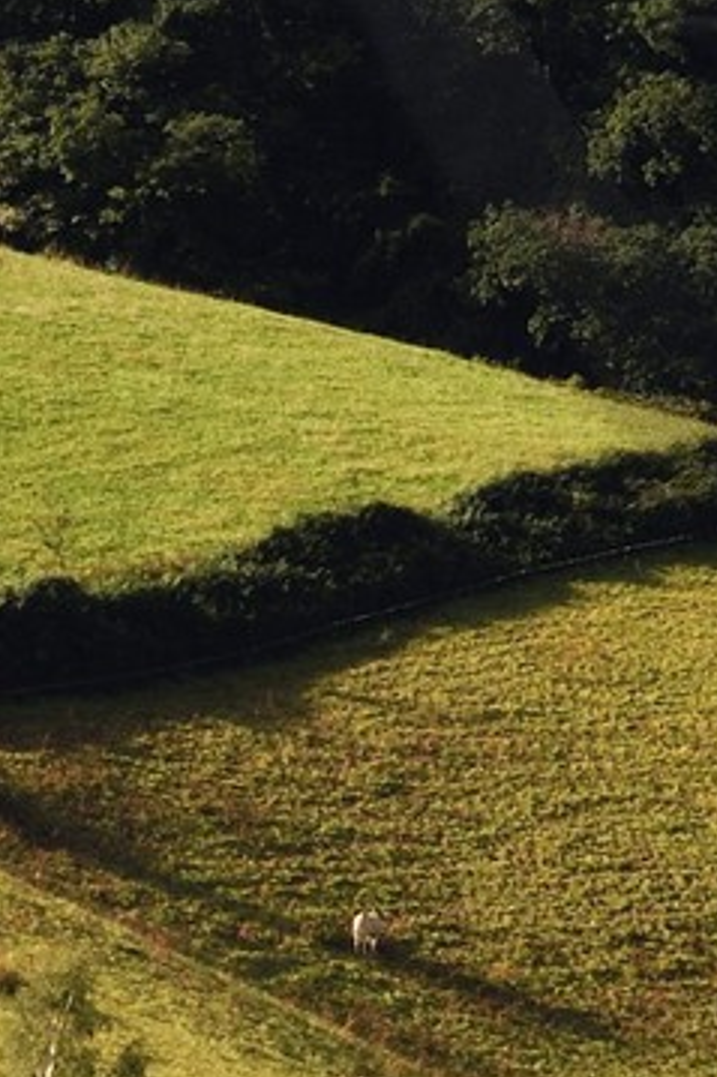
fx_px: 40038
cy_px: -536
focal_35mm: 1339
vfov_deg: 1.5
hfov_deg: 1.0
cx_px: 1629
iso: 400
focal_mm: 200
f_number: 14
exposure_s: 1/250
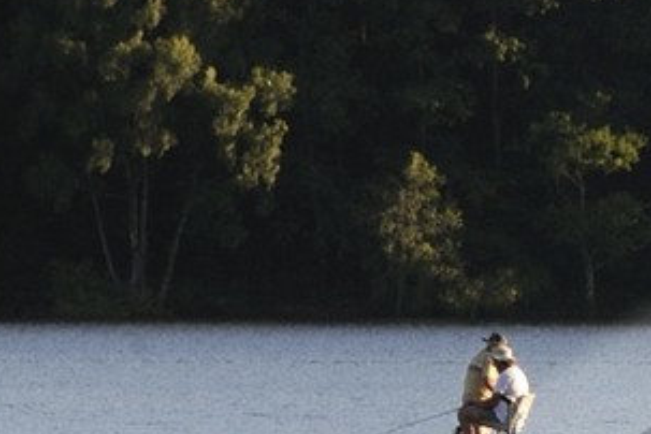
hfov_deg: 2.8
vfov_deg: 1.9
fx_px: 13363
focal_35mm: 739
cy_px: 1082
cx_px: 1104
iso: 400
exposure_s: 1/250
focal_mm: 140
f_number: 13
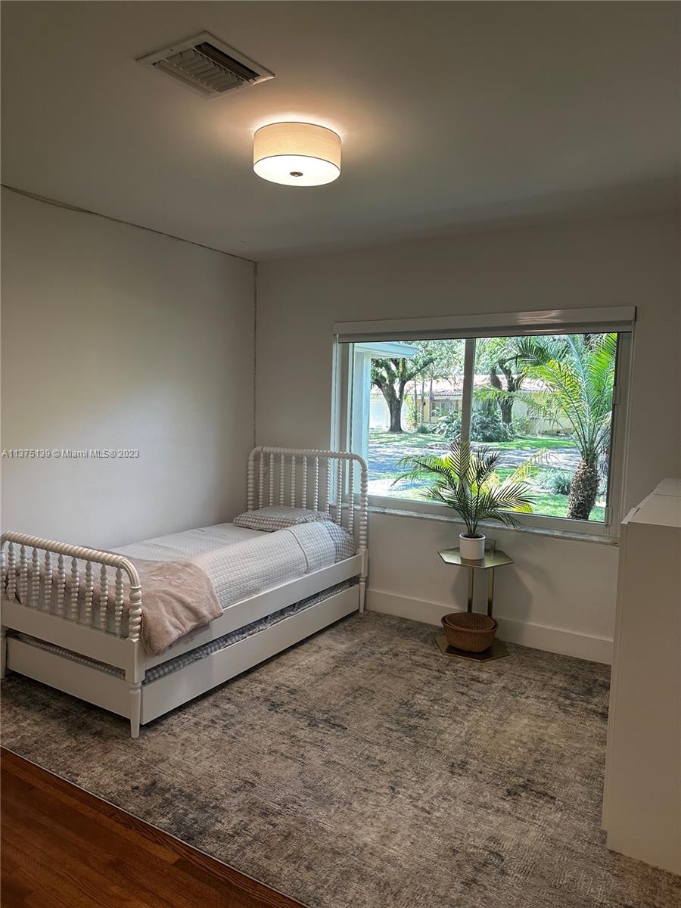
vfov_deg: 71.6
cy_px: 454
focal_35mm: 24
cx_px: 340
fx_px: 630
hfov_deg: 56.8
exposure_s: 1/120
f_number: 1.78
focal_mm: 6.86
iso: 160
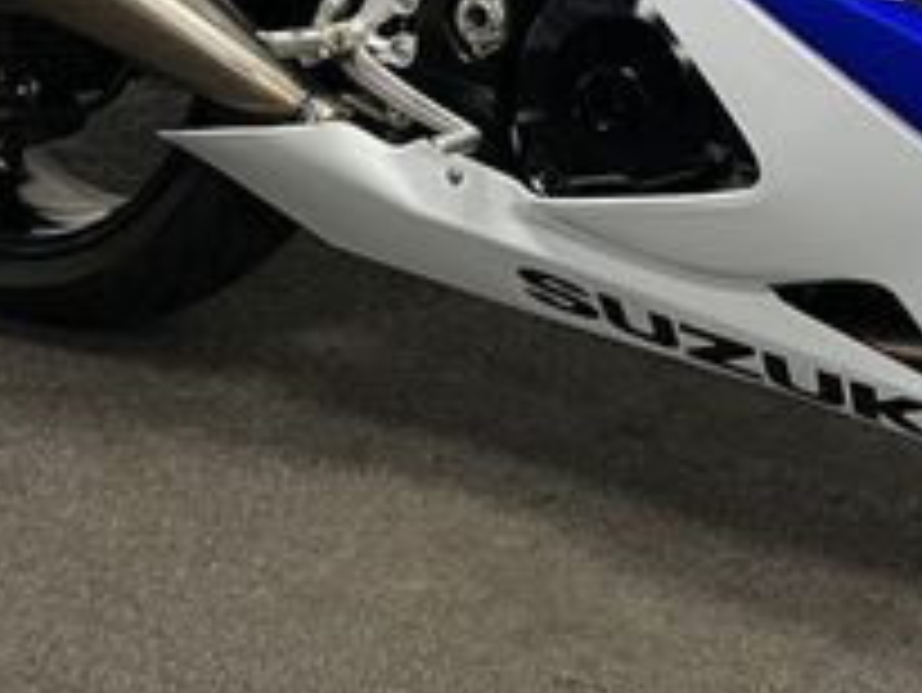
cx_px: 967
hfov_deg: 22.9
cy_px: -158
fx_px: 2159
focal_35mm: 81
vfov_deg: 17.3
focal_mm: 5.1
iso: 80
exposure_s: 1/50
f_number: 1.6
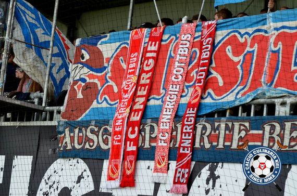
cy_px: 98
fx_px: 864
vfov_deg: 13.0
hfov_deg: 19.5
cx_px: 148
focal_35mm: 105
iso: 400
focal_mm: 70
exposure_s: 1/1000
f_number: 4.5
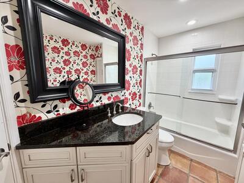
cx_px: 122
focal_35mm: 14
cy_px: 92
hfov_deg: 102.1
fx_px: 99
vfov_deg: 85.7
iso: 250
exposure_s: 1/120
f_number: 2.2
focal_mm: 2.22
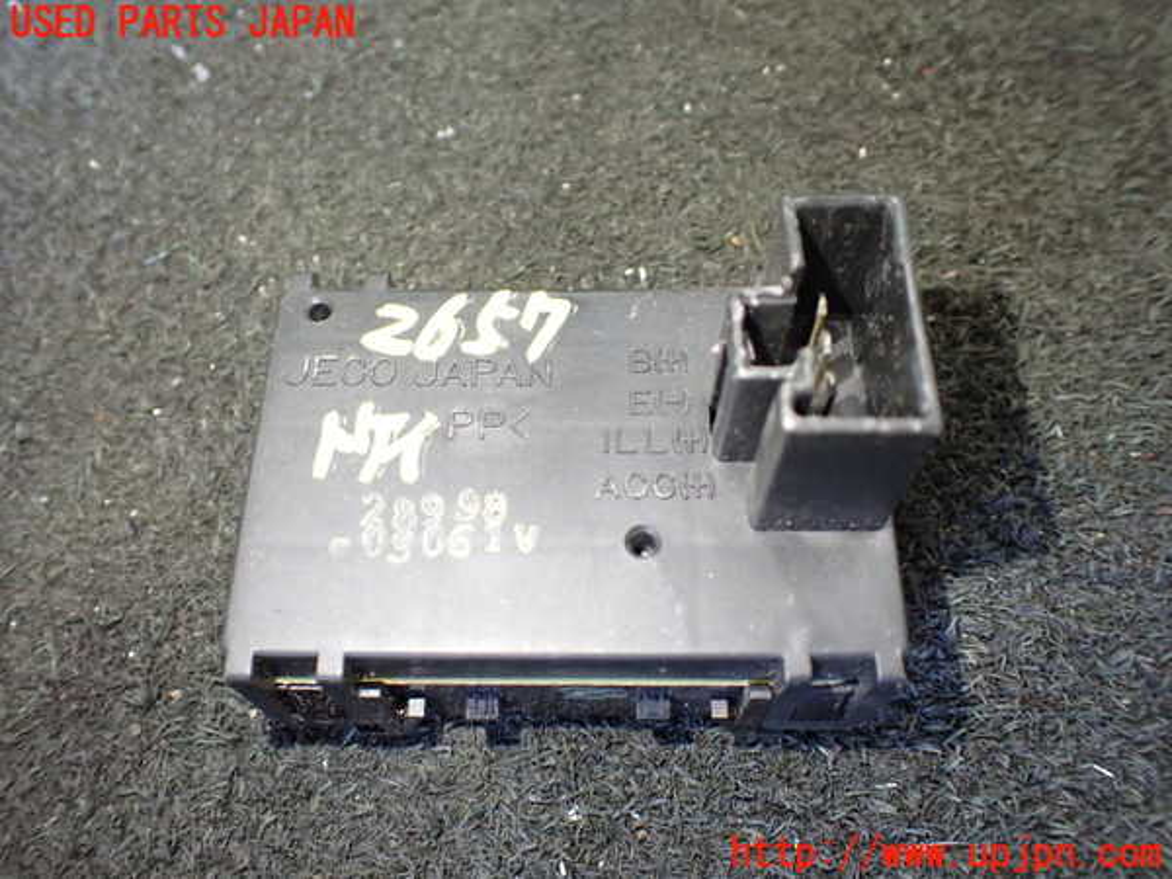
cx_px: 586
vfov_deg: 46.8
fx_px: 1016
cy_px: 440
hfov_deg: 60.0
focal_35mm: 30
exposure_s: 1/60
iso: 800
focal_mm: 5.4
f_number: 2.3
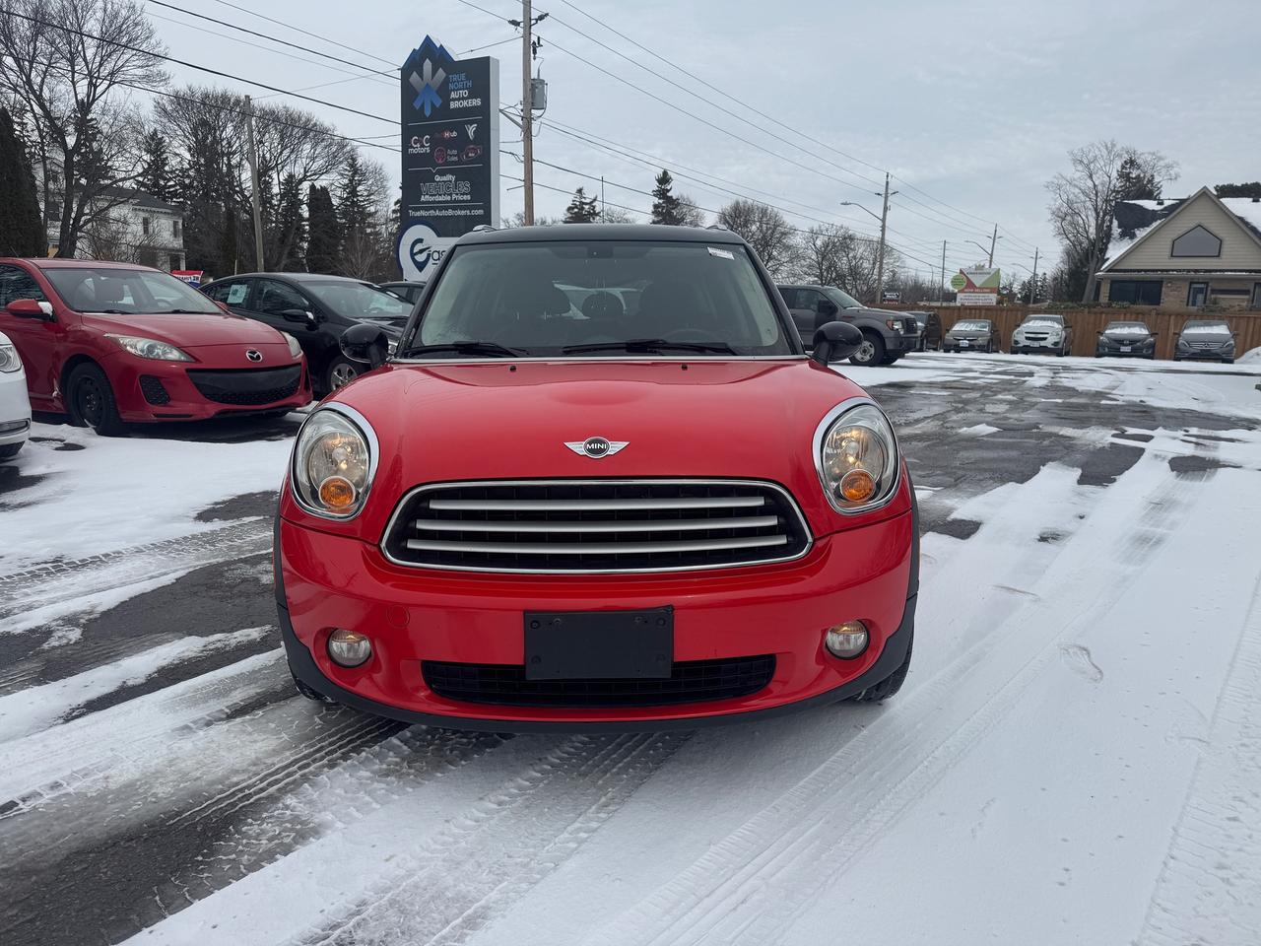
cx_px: 630
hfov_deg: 71.6
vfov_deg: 56.8
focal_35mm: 24
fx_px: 874
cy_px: 473
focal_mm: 6.76
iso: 80
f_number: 1.78
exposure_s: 1/5814
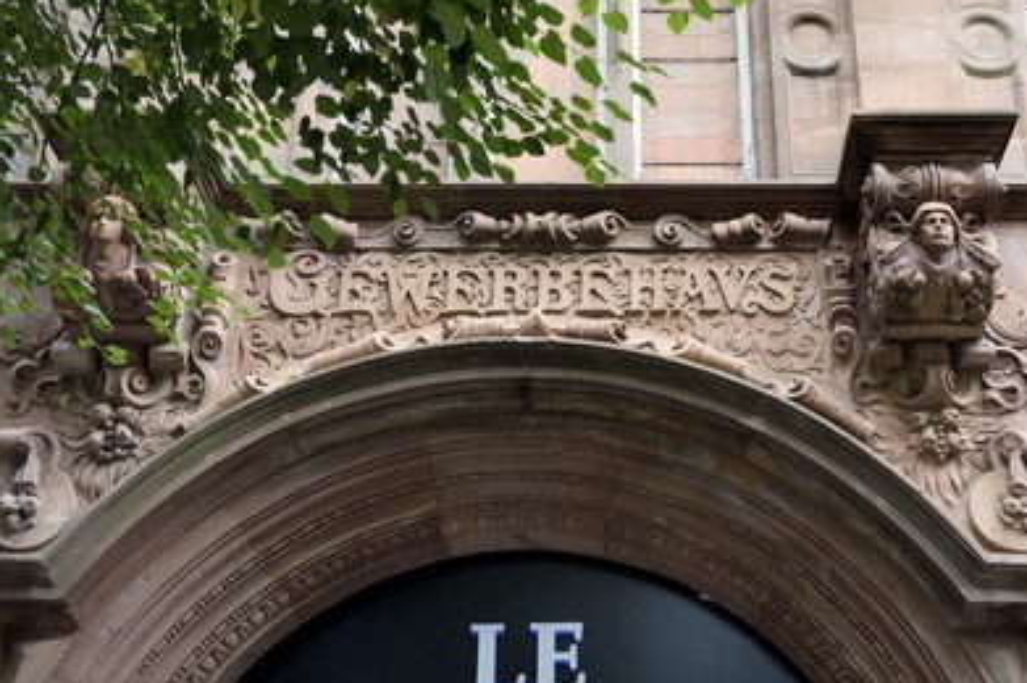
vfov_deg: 31.1
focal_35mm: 43
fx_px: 1226
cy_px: 360
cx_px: 525
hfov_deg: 45.5
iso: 200
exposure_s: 1/50
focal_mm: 40
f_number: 3.5
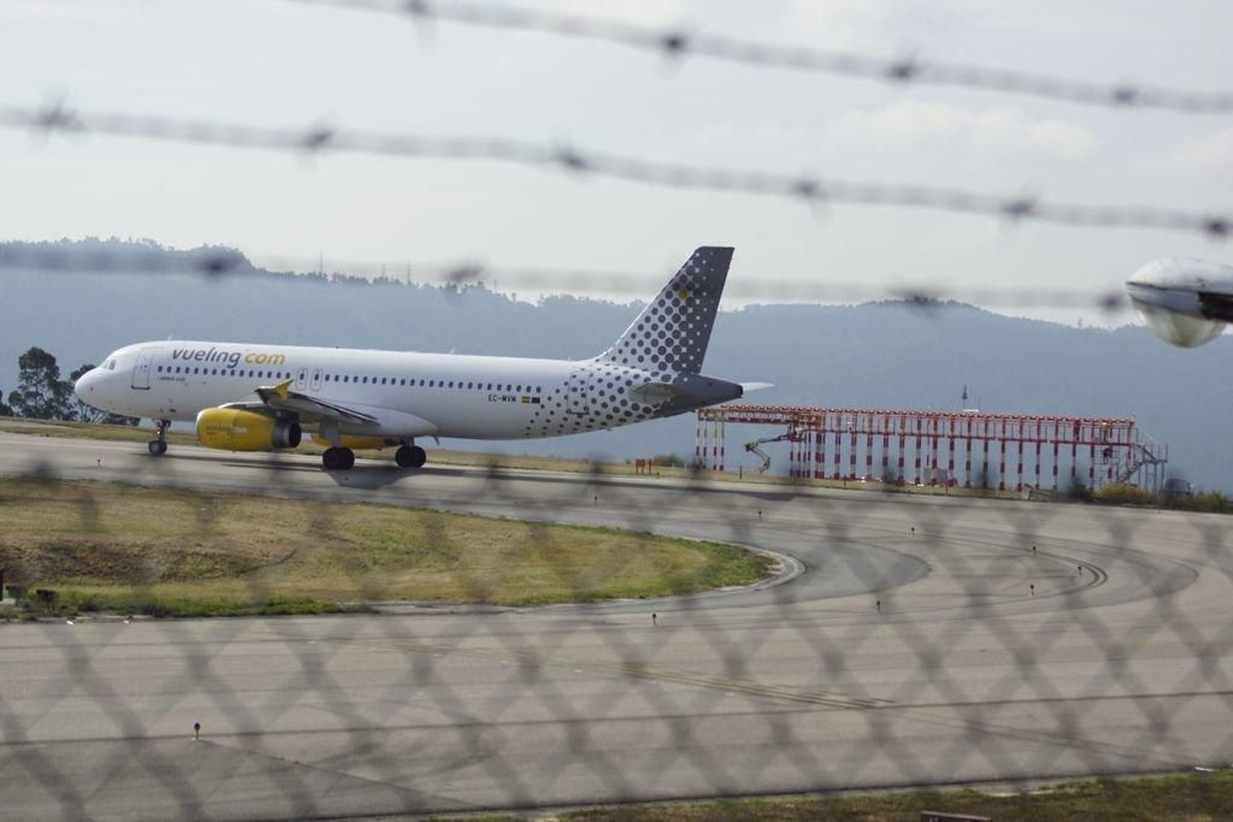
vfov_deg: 10.8
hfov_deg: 16.1
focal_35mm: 128
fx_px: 4367
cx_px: 616
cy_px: 411
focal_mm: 85
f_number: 5.6
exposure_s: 1/640
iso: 100
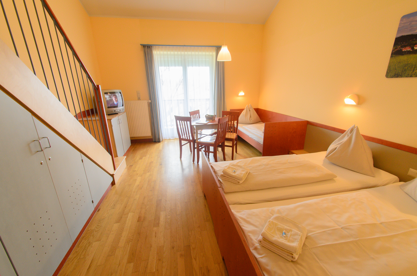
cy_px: 138
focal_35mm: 15
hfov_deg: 100.5
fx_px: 173
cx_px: 208
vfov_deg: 77.1
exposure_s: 1/15
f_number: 8
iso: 400
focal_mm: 10
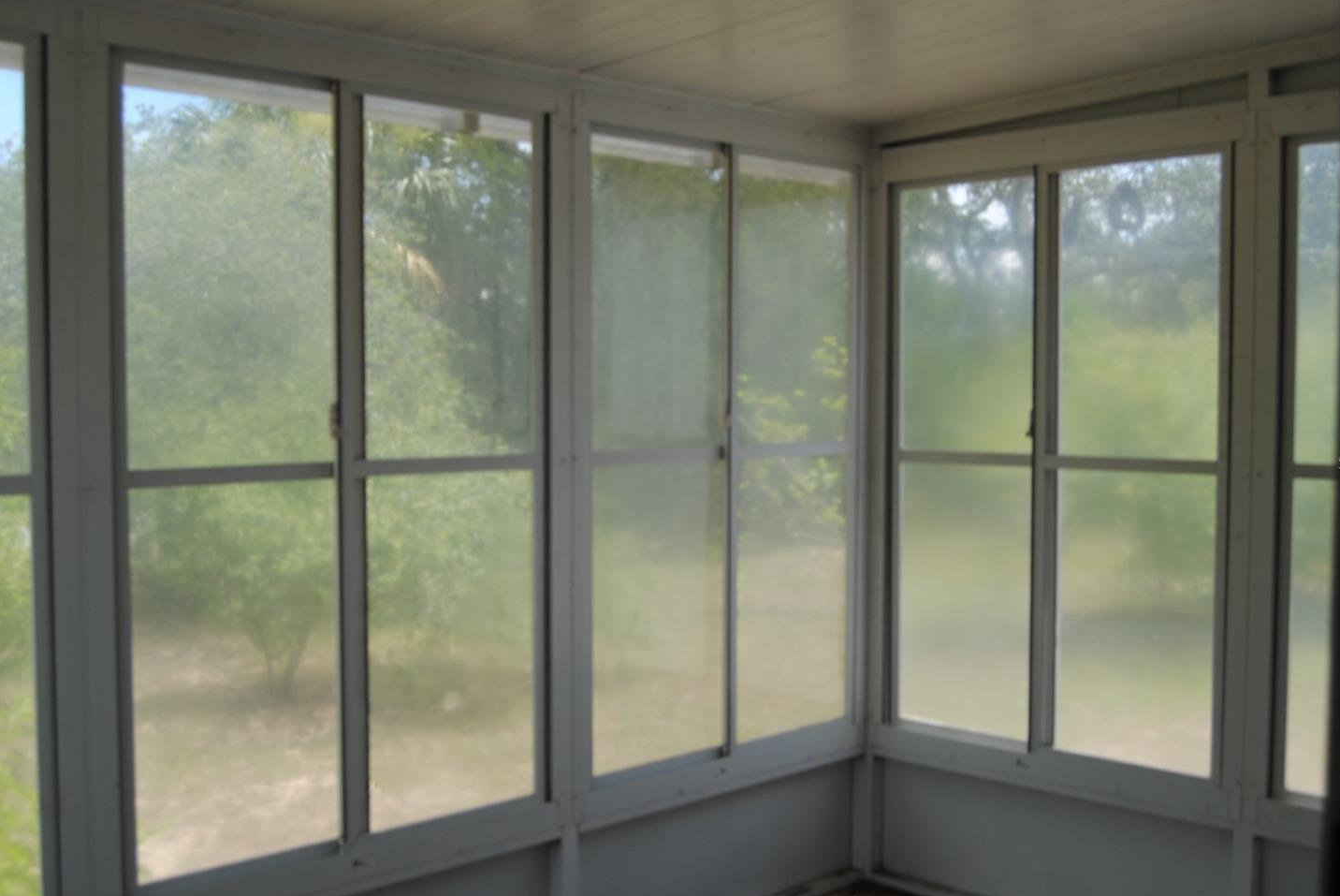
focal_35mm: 39
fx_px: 1436
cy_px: 463
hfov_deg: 50.0
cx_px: 673
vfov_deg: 34.6
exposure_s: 1/160
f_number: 6.3
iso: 100
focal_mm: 23
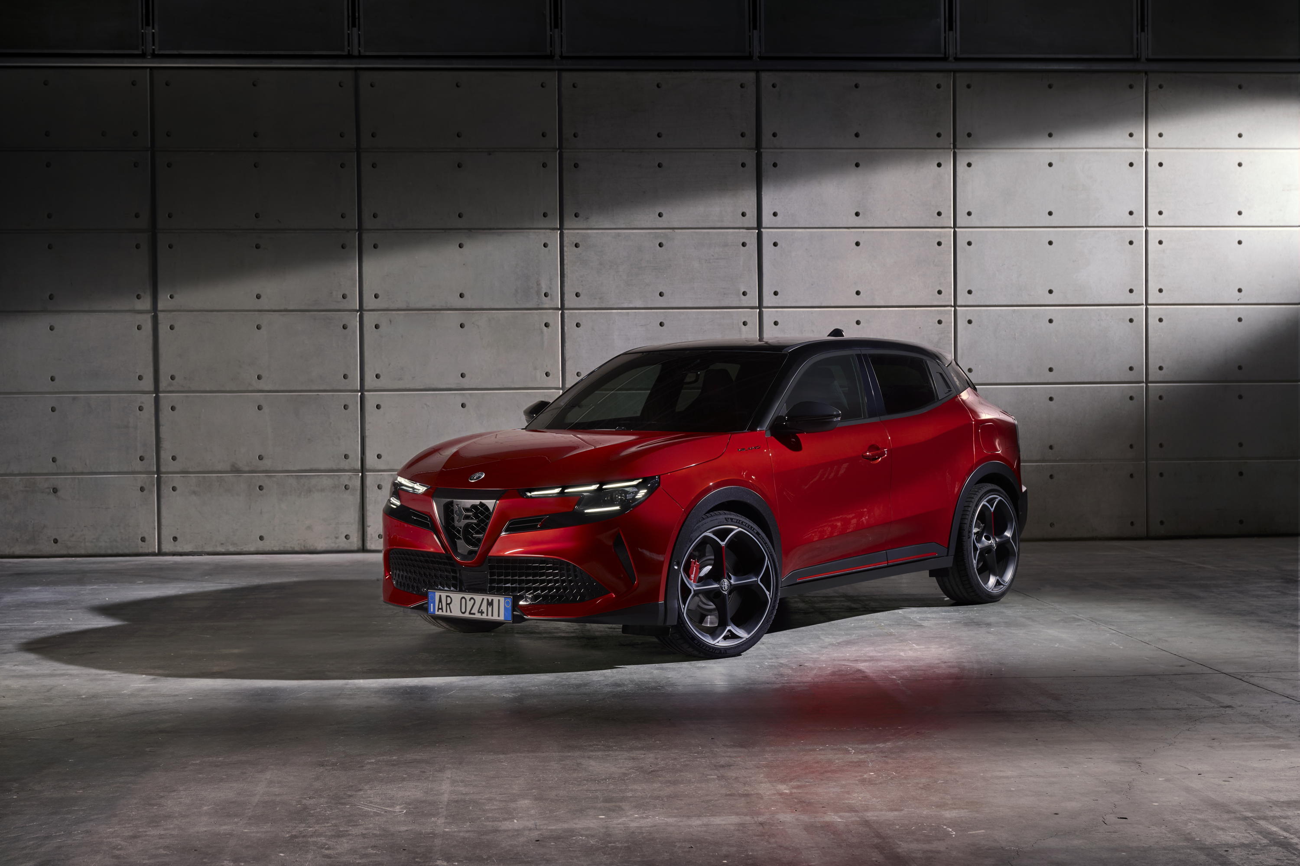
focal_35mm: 52
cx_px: 650
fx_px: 1878
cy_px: 433
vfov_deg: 26.0
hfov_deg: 38.2
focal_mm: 52
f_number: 6.3
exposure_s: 1/13
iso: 100
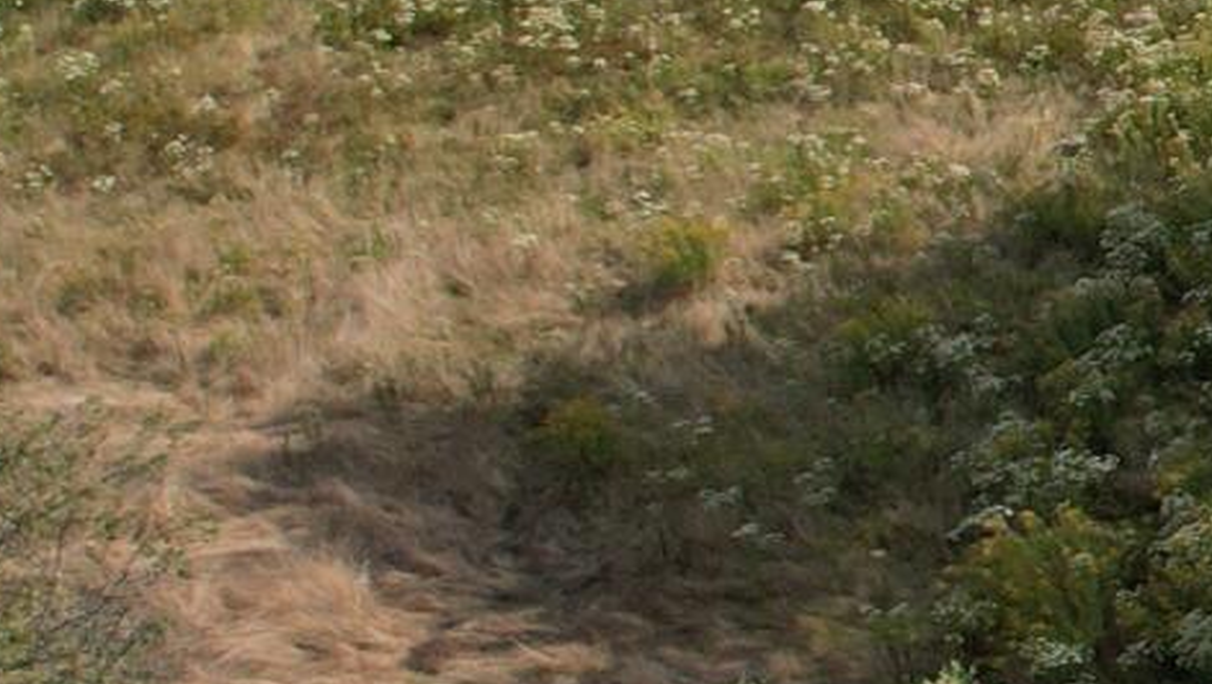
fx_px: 4727
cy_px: -341
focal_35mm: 147
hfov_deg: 11.3
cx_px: 3169
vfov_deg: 8.1
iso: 110
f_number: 2.8
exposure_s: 1/1600
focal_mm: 8.38
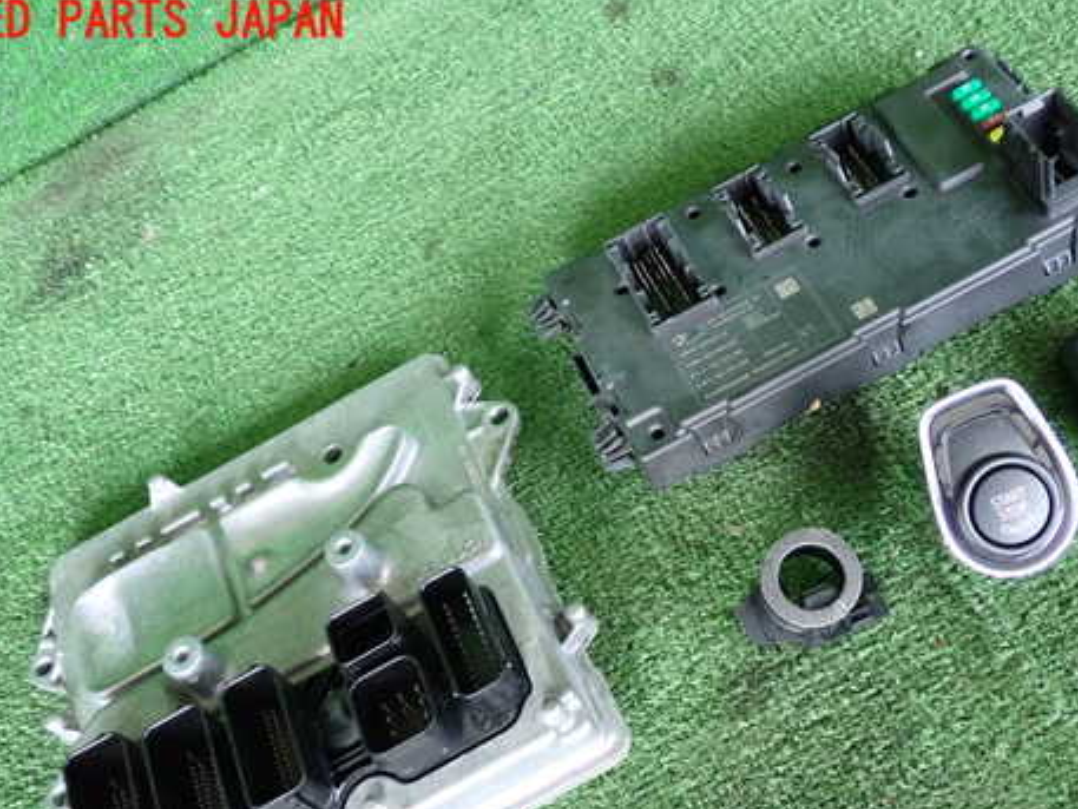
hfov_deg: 44.6
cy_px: 524
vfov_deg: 34.1
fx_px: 1308
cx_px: 623
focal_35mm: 42
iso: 640
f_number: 2.4
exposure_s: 1/125
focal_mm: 5.79
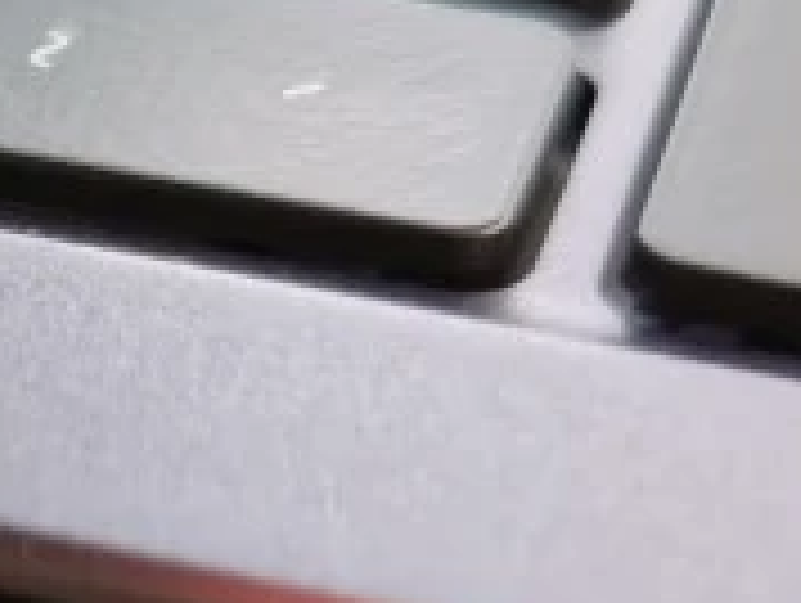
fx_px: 3221
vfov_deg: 10.6
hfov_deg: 13.1
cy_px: 540
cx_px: -544
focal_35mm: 139
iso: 50
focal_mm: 5.56
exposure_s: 1/151
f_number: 1.6
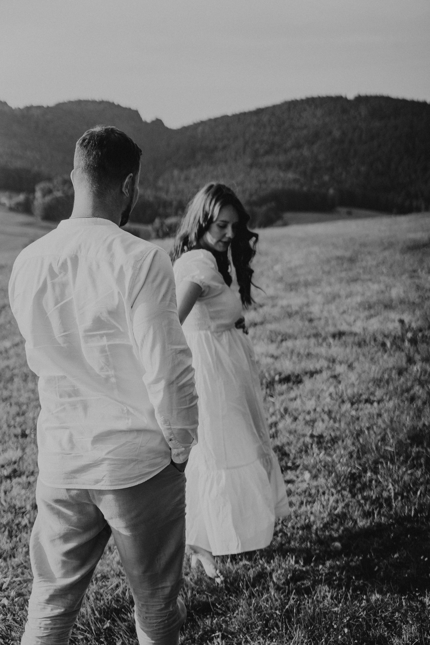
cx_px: 215
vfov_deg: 43.6
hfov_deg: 29.9
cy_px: 322
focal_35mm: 45
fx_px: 806
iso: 800
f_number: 2.8
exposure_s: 1/8000
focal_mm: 45
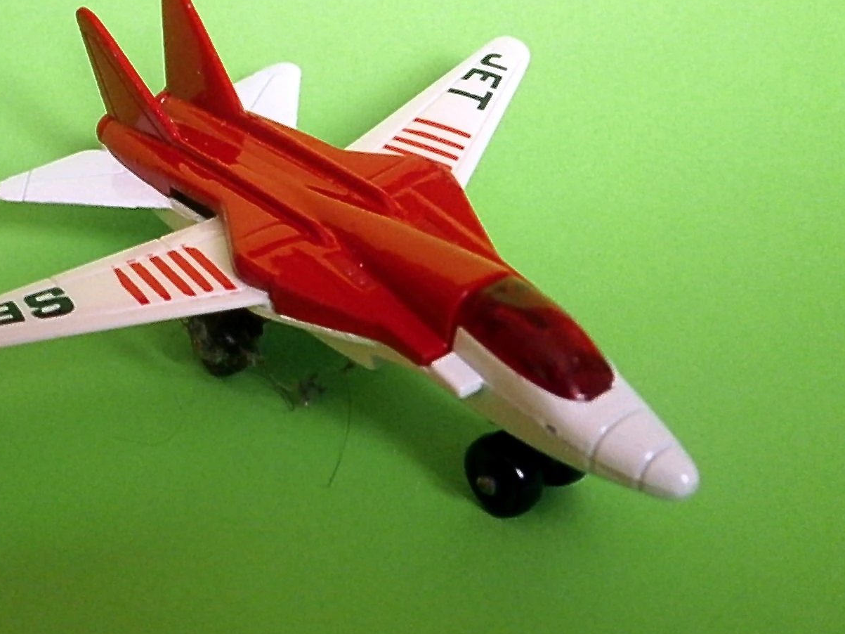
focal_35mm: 61
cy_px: 267
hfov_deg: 31.5
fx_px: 1489
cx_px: 319
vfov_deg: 24.0
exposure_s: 1/40
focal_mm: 8.3
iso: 320
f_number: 3.4
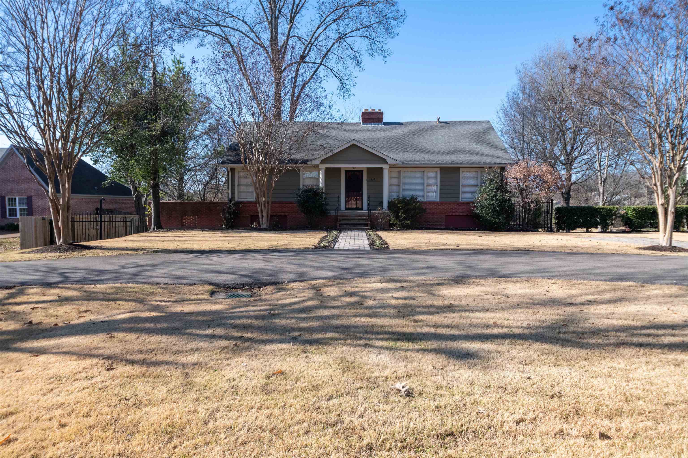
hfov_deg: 73.7
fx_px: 459
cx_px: 344
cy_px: 229
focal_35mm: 24
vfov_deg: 53.1
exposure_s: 1/1250
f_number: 11
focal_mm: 24
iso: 400
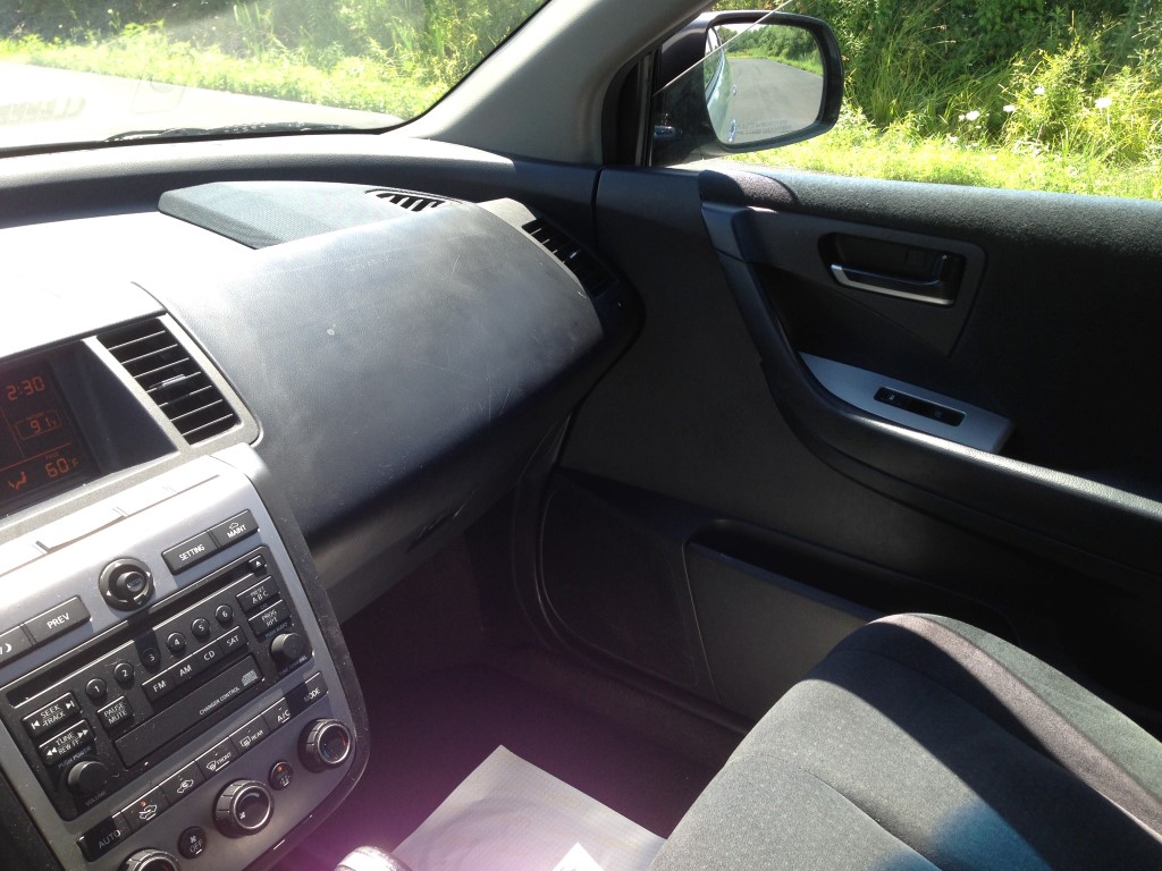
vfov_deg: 42.9
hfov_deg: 55.4
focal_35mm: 33
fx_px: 1108
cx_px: 581
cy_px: 436
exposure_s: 1/182
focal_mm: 4.12
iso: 50
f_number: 2.4
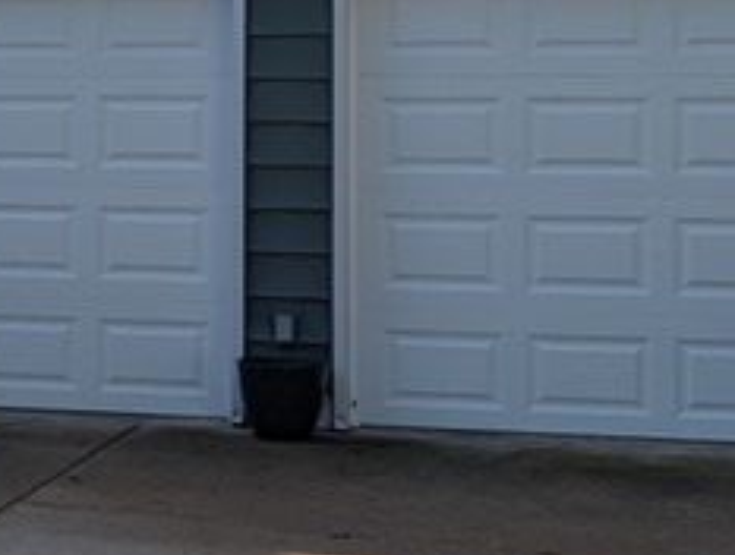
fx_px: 2235
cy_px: 47
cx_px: -49
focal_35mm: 105
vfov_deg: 14.0
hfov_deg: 18.1
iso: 20
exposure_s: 1/1259
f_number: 1.68
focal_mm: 6.9
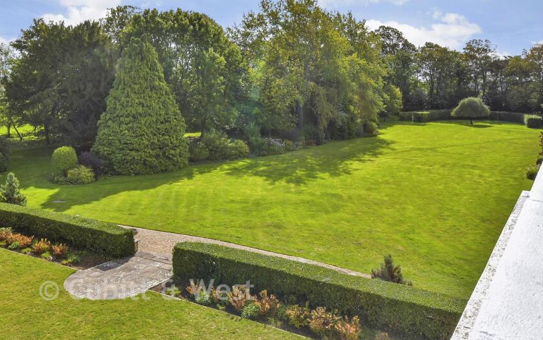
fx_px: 488
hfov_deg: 58.1
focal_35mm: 33
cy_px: 141
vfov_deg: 38.2
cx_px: 251
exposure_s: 1/125
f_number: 20
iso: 500
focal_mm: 18
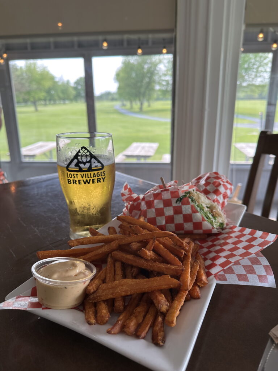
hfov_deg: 56.8
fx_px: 257
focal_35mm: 24
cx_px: 139
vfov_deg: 71.6
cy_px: 186
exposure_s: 1/246
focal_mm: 6.86
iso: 80
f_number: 1.78
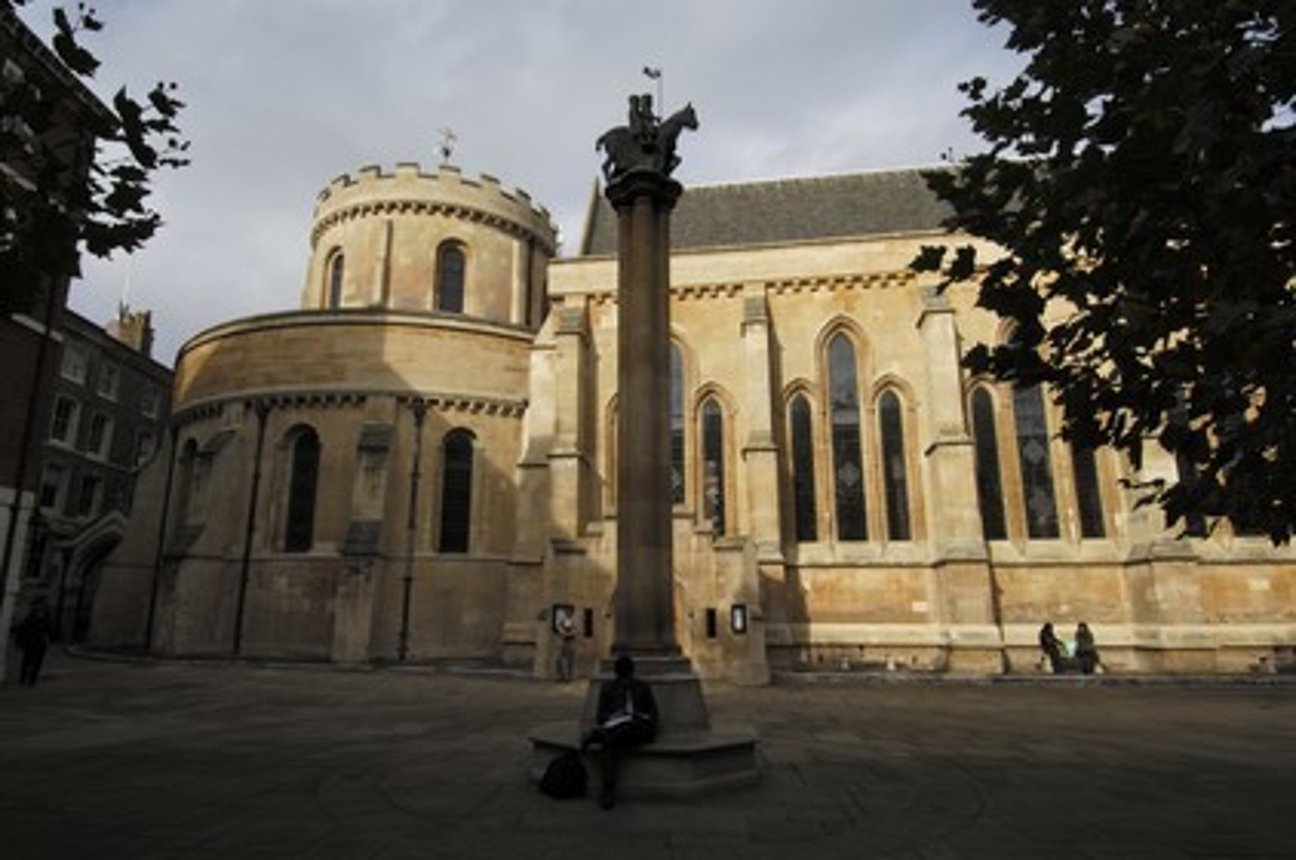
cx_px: 648
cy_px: 430
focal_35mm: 21
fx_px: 755
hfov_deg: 81.3
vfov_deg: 59.3
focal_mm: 14
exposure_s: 1/80
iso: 100
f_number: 19
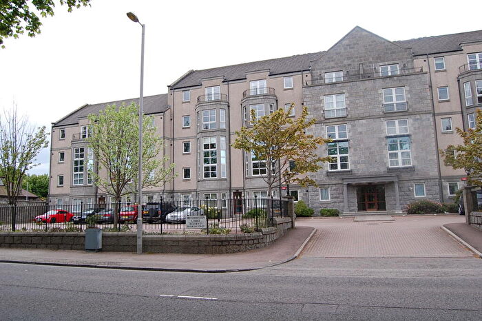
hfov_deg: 67.4
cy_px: 160
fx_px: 361
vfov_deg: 47.9
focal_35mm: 27
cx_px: 241
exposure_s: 1/200
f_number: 7.1
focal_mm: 18
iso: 200
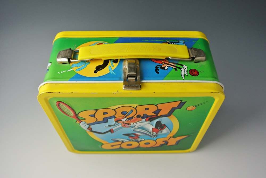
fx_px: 237
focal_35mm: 32
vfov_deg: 41.2
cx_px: 133
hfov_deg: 58.7
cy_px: 89
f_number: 3.8
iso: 400
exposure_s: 1/100
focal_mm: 12.2
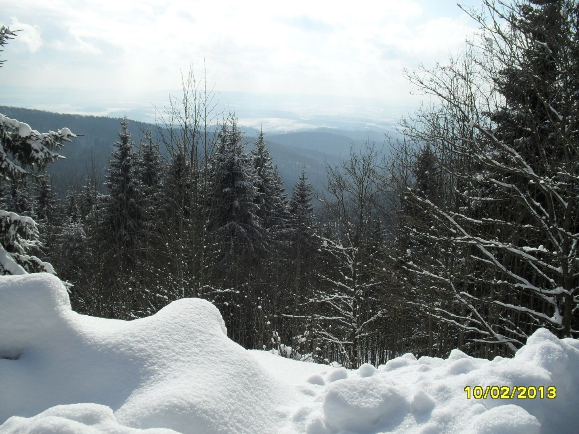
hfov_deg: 52.6
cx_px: 290
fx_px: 585
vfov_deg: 40.7
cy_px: 217
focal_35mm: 35
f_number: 8.4
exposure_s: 1/500
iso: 100
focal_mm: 6.3
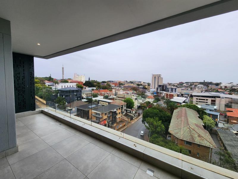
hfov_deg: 106.2
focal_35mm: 13
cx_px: 119
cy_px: 90
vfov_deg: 89.9
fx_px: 89
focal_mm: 2.2
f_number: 2.2
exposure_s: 1/247
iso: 50
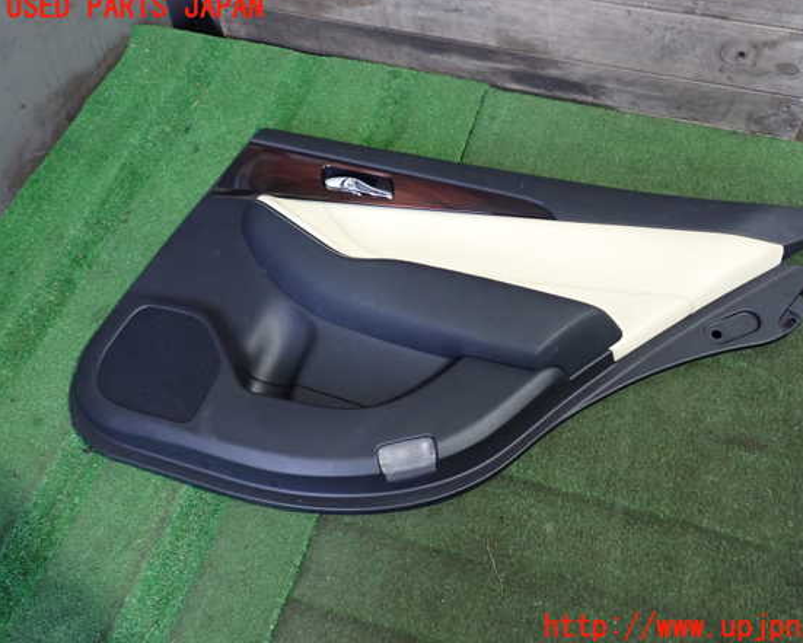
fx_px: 808
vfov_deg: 43.4
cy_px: 318
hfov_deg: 52.8
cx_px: 436
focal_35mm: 34
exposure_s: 1/30
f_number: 2.4
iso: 800
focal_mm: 5.79
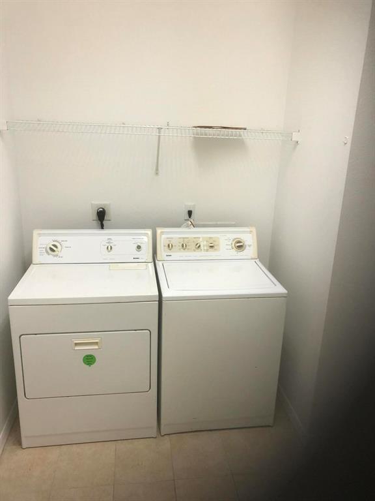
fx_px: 404
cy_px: 250
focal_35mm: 28
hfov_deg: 49.7
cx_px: 188
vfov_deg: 63.4
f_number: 1.8
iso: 40
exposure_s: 1/30
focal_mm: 3.99
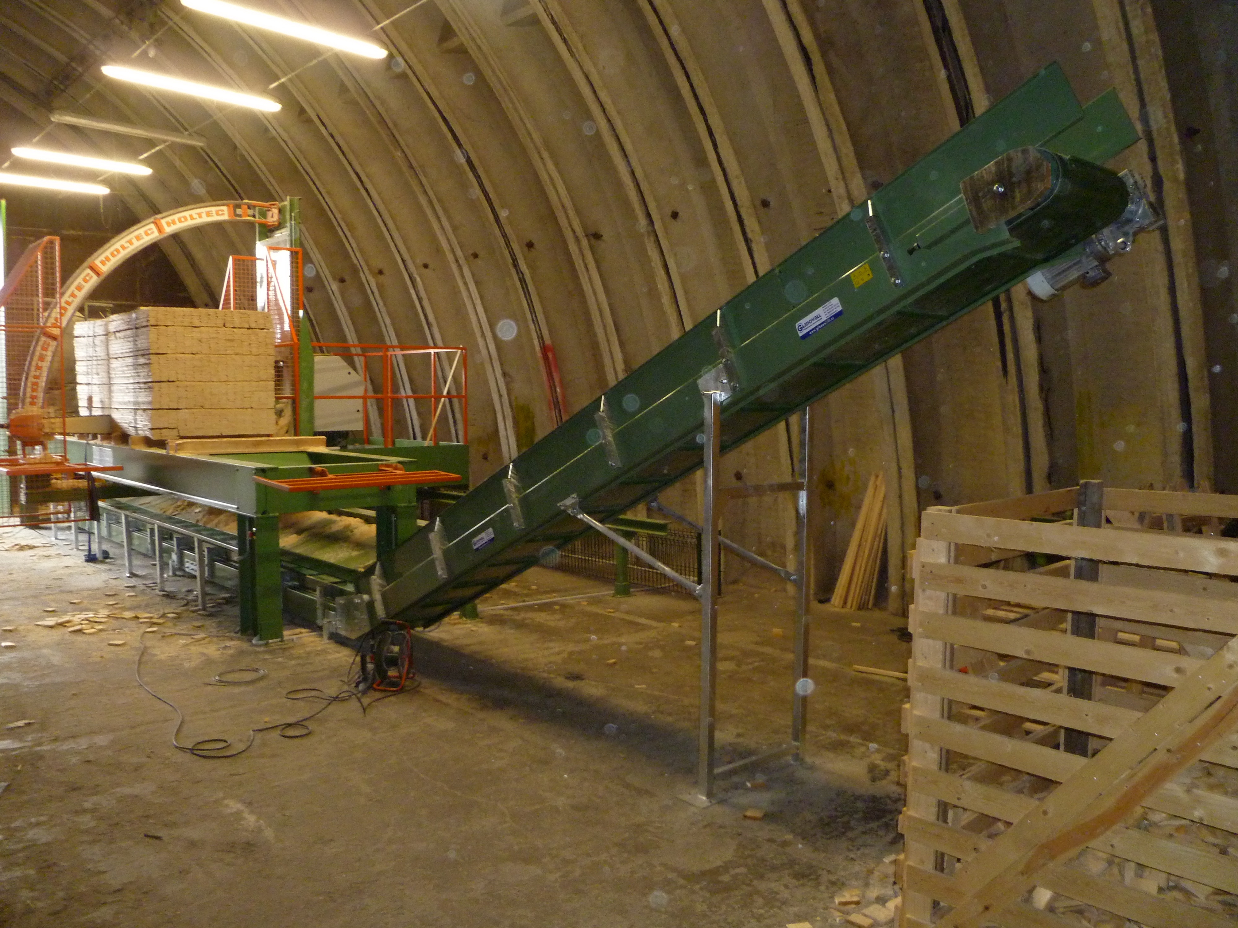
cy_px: 464
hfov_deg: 63.4
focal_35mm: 28
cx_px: 619
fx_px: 1001
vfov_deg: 49.7
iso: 320
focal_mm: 5
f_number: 3.3
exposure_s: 1/30
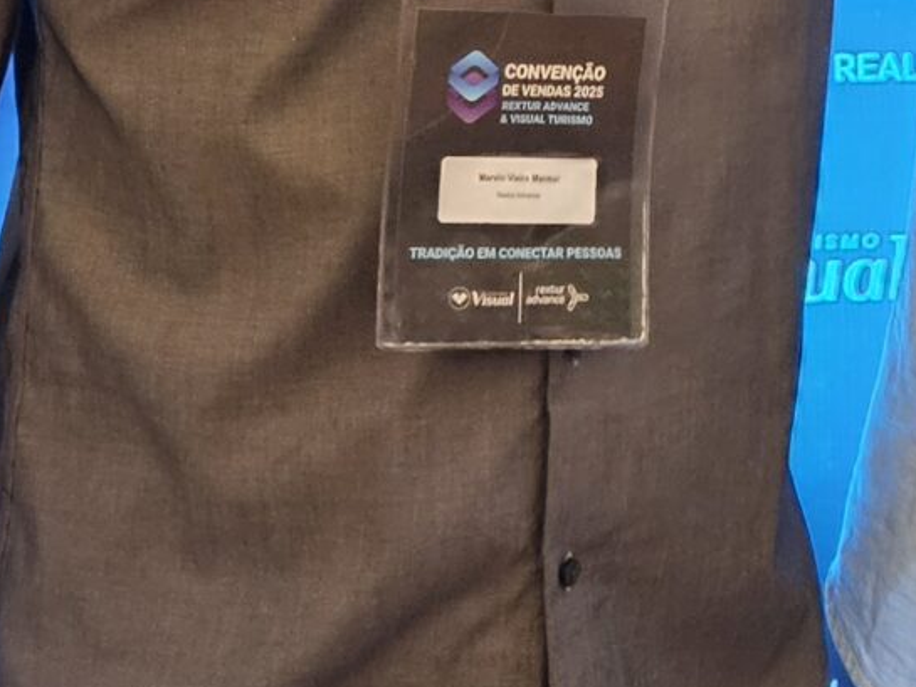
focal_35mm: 108
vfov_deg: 13.3
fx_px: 2858
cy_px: -161
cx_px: 682
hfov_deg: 18.1
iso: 640
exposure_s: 1/40
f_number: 1.8
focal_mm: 5.4
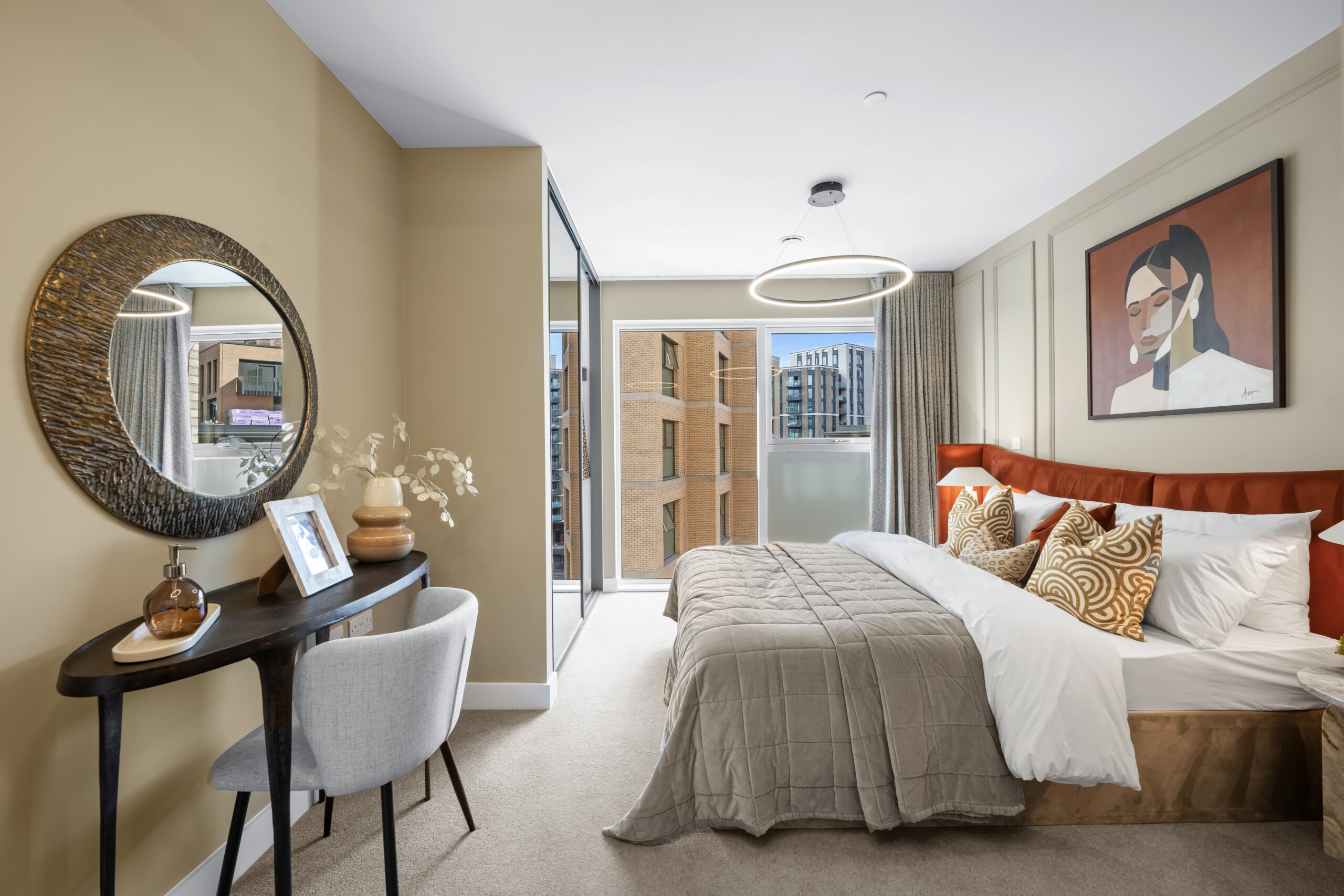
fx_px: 523
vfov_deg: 81.2
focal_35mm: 14
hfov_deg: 104.3
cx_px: 672
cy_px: 448
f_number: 8
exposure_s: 1/10
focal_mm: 14
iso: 100
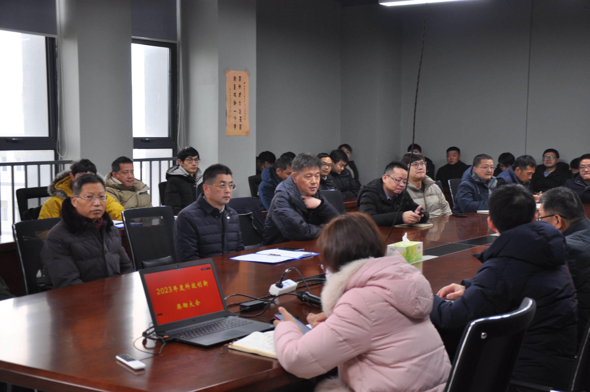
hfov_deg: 37.9
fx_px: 859
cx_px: 295
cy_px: 196
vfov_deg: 25.7
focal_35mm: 52
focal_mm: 35
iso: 400
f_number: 5
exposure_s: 1/25
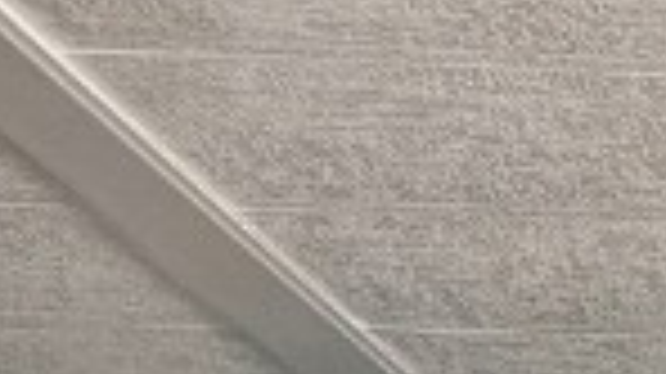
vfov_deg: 5.5
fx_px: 3194
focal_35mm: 181
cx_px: 1917
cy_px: 1685
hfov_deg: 9.6
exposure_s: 1/60
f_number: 1.78
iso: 125
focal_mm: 6.76
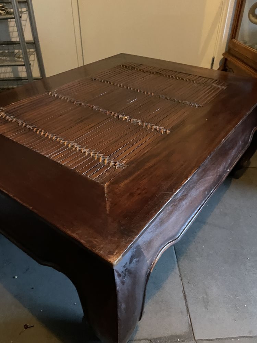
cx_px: 128
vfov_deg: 67.3
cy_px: 172
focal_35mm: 26
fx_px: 257
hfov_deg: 53.1
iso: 1000
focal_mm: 4.2
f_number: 1.6
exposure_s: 1/29
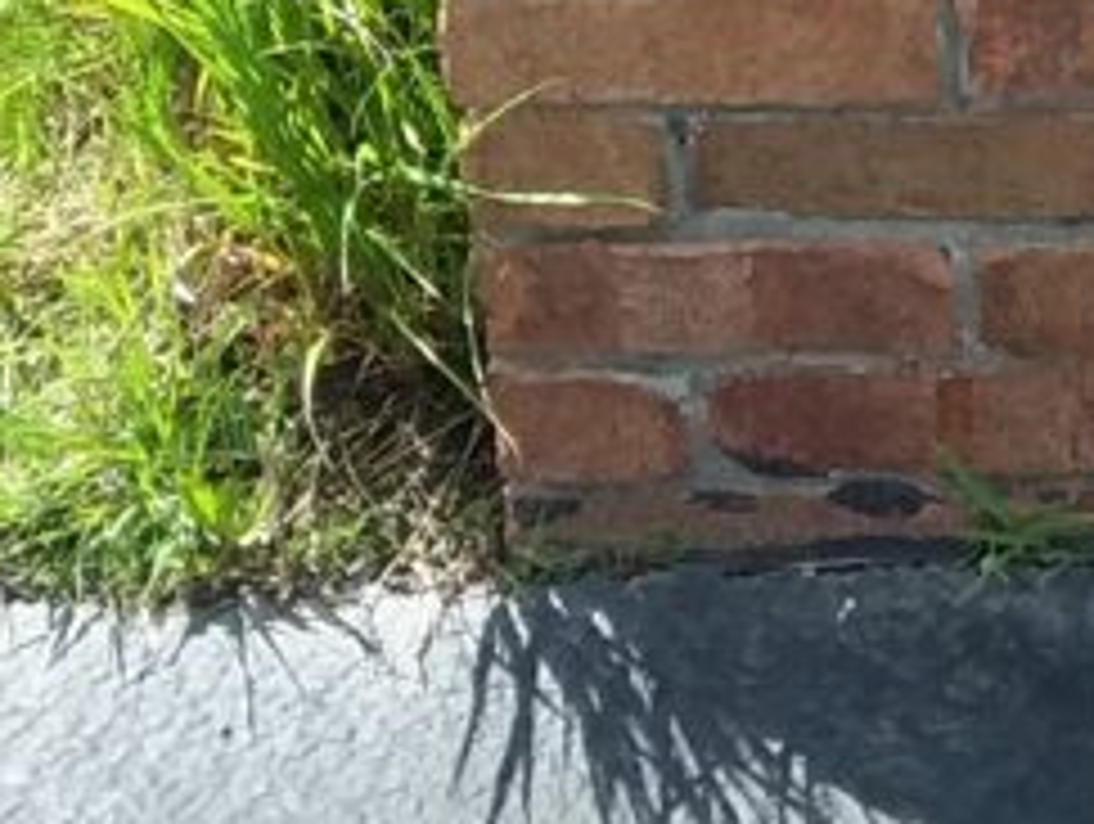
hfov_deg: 15.2
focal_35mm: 122
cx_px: 1513
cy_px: -756
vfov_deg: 11.2
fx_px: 3861
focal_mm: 2.47
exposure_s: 1/503
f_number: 1.9
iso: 40
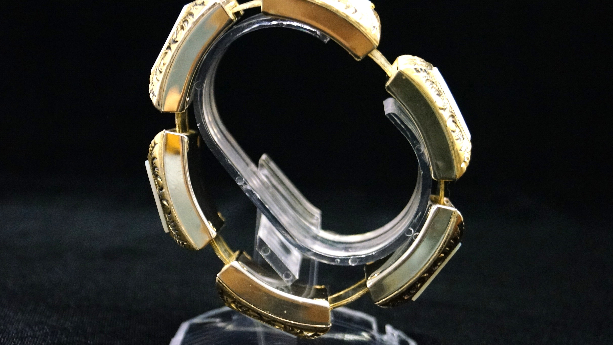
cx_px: 306
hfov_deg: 29.5
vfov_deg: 16.9
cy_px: 147
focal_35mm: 72
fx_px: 1163
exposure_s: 1/80
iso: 3200
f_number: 5.6
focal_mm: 45
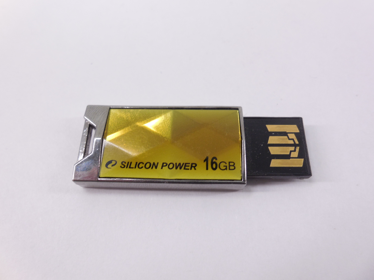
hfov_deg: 67.3
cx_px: 187
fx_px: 281
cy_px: 140
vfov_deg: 53.1
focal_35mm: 26
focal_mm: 4.6
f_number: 3.5
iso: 200
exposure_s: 1/30
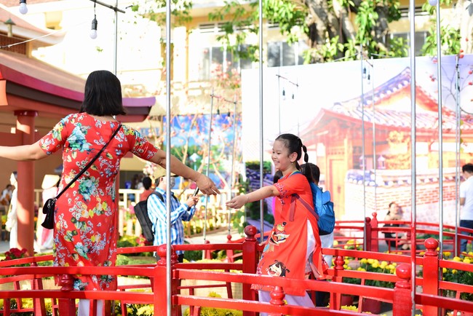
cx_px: 236
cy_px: 158
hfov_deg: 39.6
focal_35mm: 50
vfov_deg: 27.0
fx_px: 657
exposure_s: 1/250
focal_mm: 50
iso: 250
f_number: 2.8
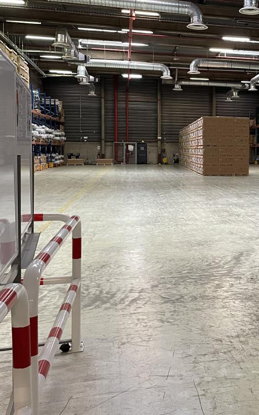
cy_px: 173
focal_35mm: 46
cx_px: 289
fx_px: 520
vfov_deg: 43.3
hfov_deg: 25.8
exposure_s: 1/50
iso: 250
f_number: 1.6
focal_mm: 4.2
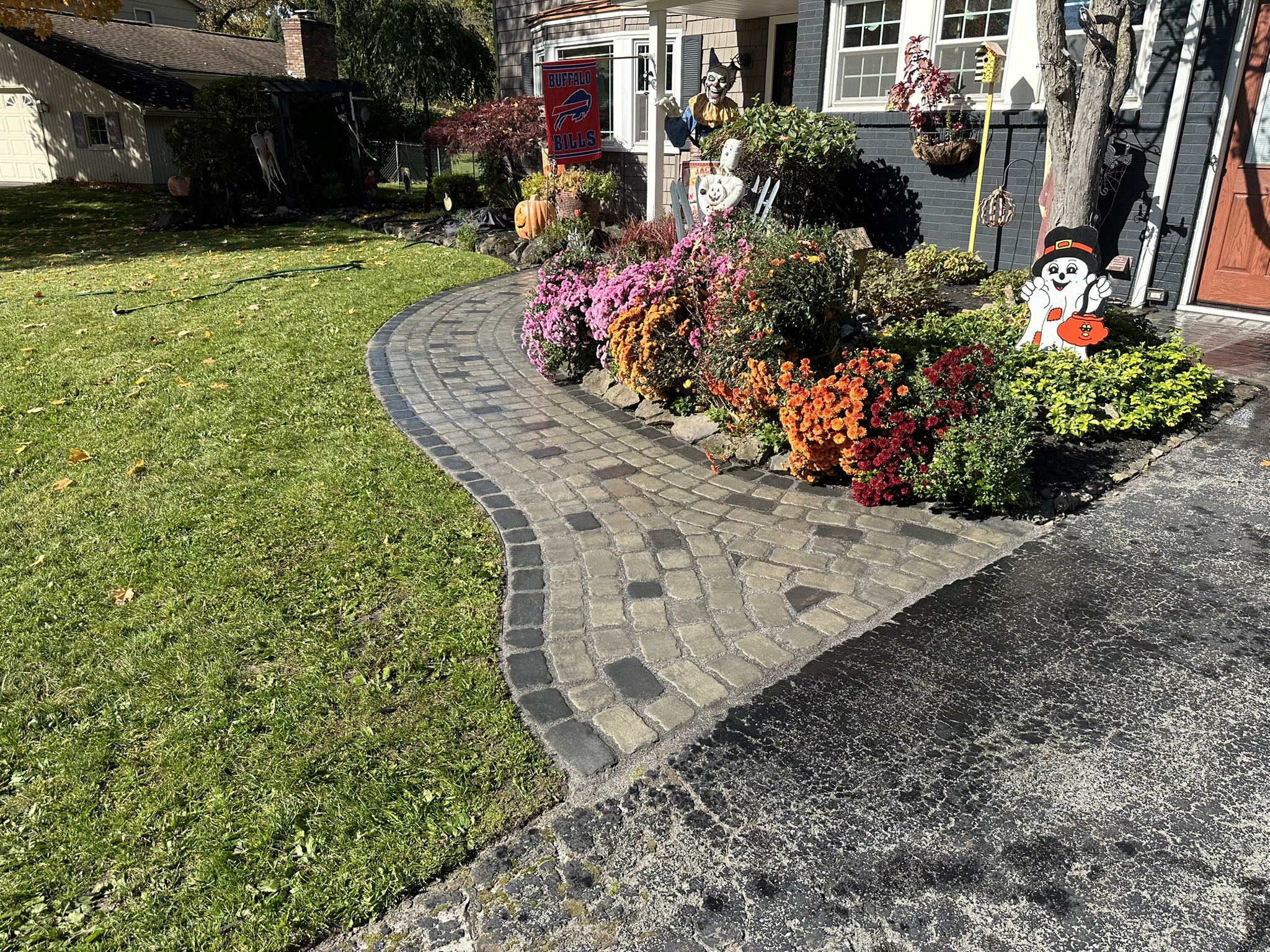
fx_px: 881
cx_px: 635
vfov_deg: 56.8
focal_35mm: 24
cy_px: 476
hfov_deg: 71.6
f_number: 1.78
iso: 80
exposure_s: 1/2155
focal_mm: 6.86
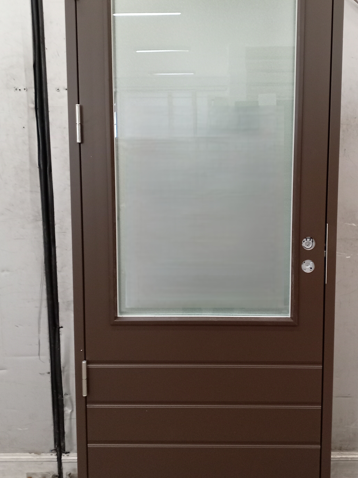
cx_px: 213
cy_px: 227
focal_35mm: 40
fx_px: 551
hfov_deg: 35.8
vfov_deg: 46.8
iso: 1075
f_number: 1.8
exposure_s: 1/20
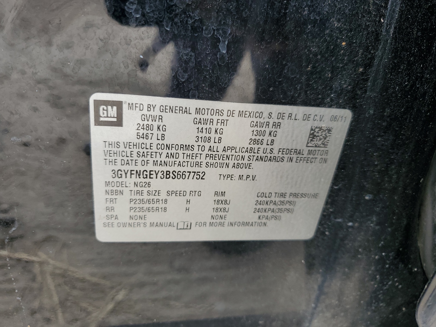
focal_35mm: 26
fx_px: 327
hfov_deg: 67.3
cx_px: 218
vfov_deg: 53.1
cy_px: 164
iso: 50
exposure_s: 1/185
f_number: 1.5
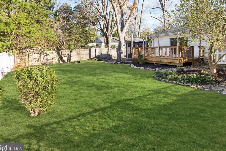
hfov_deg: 75.1
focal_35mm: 23
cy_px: 50
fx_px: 142
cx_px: 145
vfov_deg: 54.6
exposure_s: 1/125
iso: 200
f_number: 6.3
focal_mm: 16.5
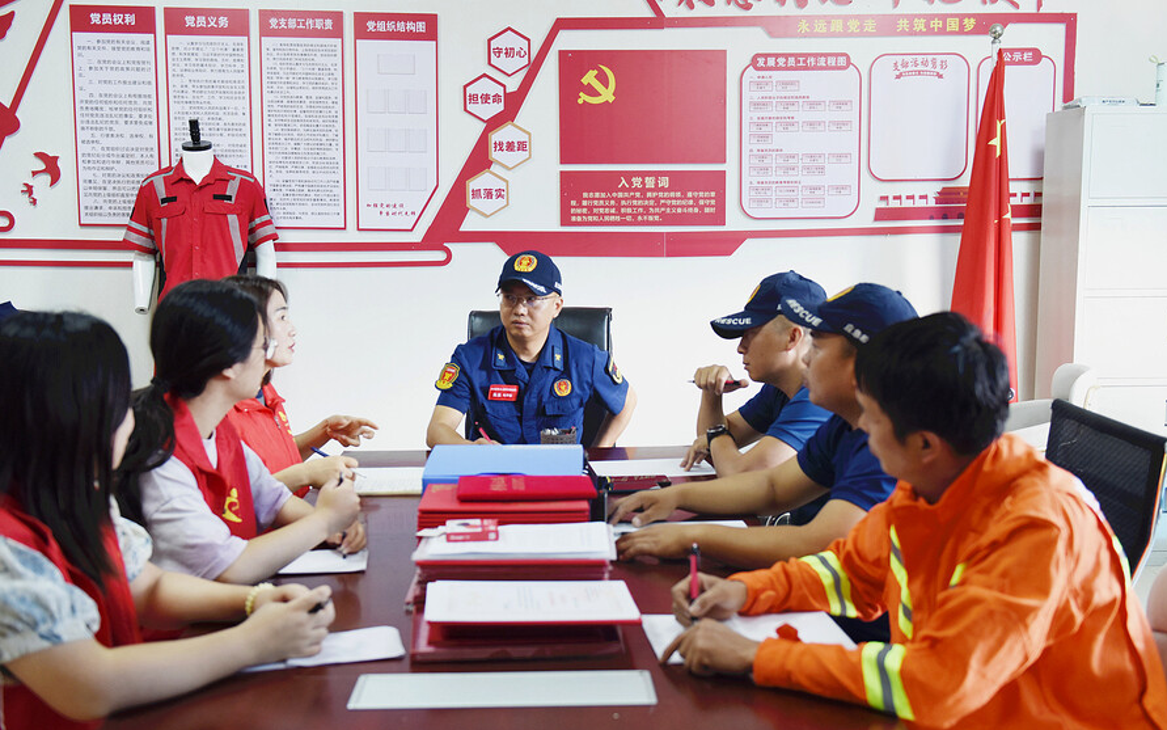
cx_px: 587
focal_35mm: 41
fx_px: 1304
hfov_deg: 48.2
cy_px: 375
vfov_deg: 31.3
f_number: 3.2
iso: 640
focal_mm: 35
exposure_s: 1/60
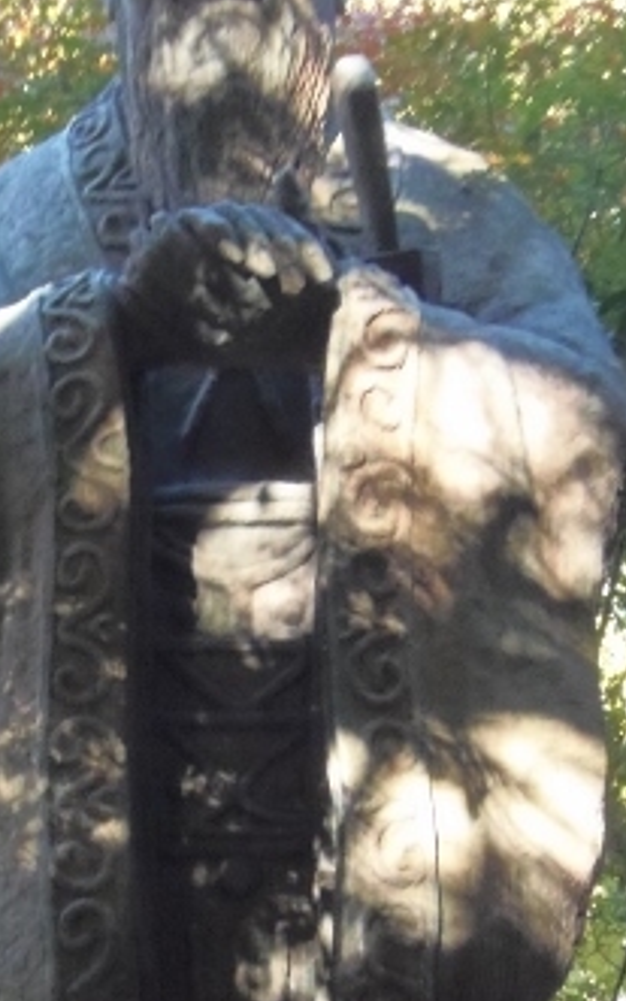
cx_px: 172
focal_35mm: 86
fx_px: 2347
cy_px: 744
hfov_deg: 15.1
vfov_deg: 23.8
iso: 400
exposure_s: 1/15
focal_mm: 7.8
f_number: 3.6
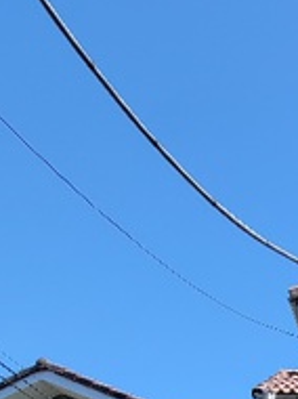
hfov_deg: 21.8
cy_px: 653
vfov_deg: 25.1
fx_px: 552
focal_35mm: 48
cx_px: 509
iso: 64
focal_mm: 2.2
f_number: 2.2
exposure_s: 1/822
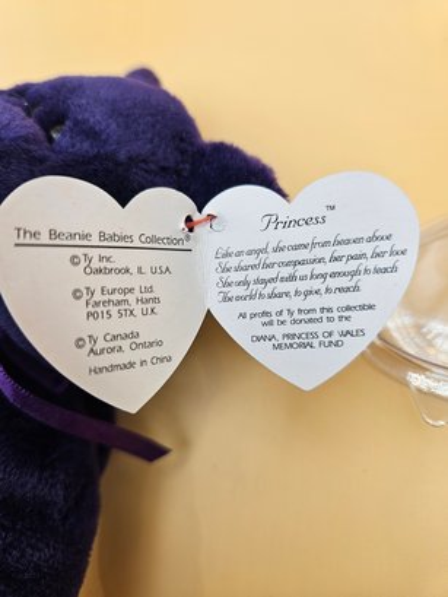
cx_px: 224
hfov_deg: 58.9
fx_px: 397
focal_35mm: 23
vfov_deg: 73.9
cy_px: 298
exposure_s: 1/52
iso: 25
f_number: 1.8
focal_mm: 5.4
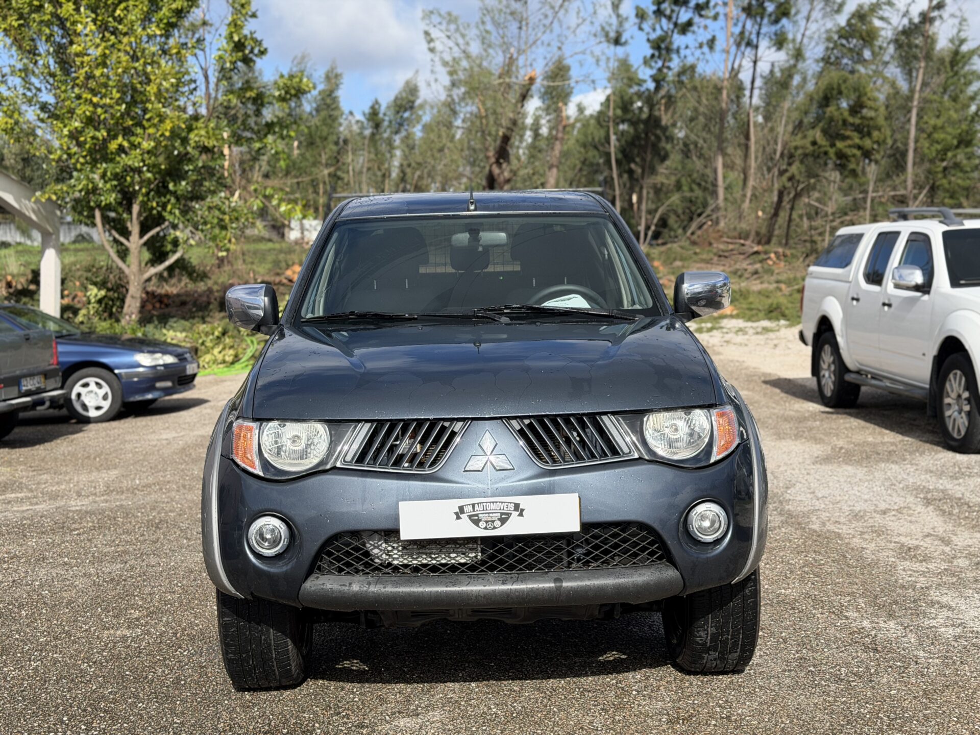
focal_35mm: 48
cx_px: 490
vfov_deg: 30.3
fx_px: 1359
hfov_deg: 39.7
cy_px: 368
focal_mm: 6.76
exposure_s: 1/5208
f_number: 1.78
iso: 100
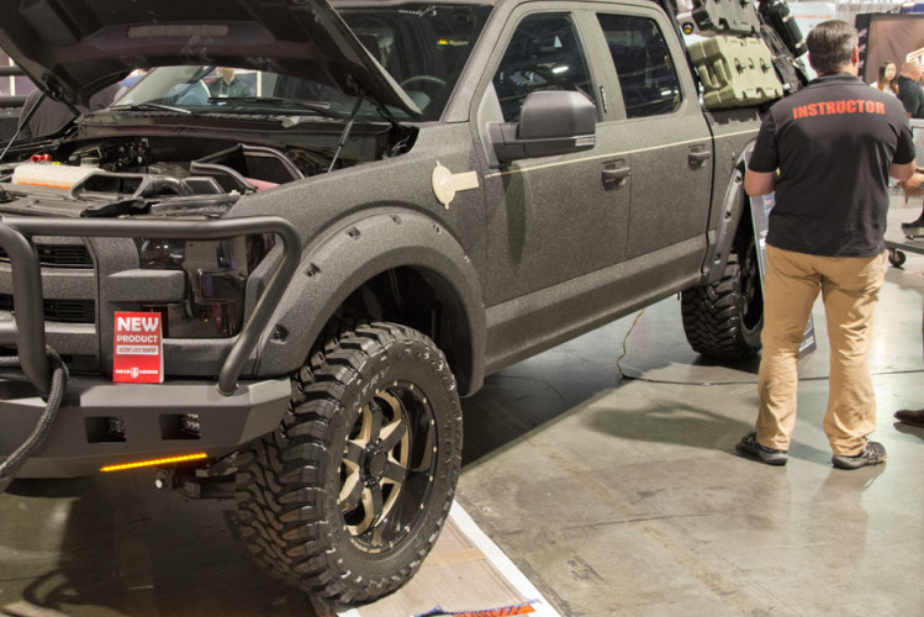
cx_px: 306
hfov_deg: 46.6
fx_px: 1053
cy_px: 242
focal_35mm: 41
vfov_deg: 32.5
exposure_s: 1/15
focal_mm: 30
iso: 2000
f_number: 7.1
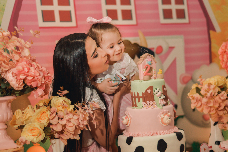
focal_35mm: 75
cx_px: 114
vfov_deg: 18.2
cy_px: 76
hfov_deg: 27.0
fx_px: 475
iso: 400
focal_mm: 50
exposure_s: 1/200
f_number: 2
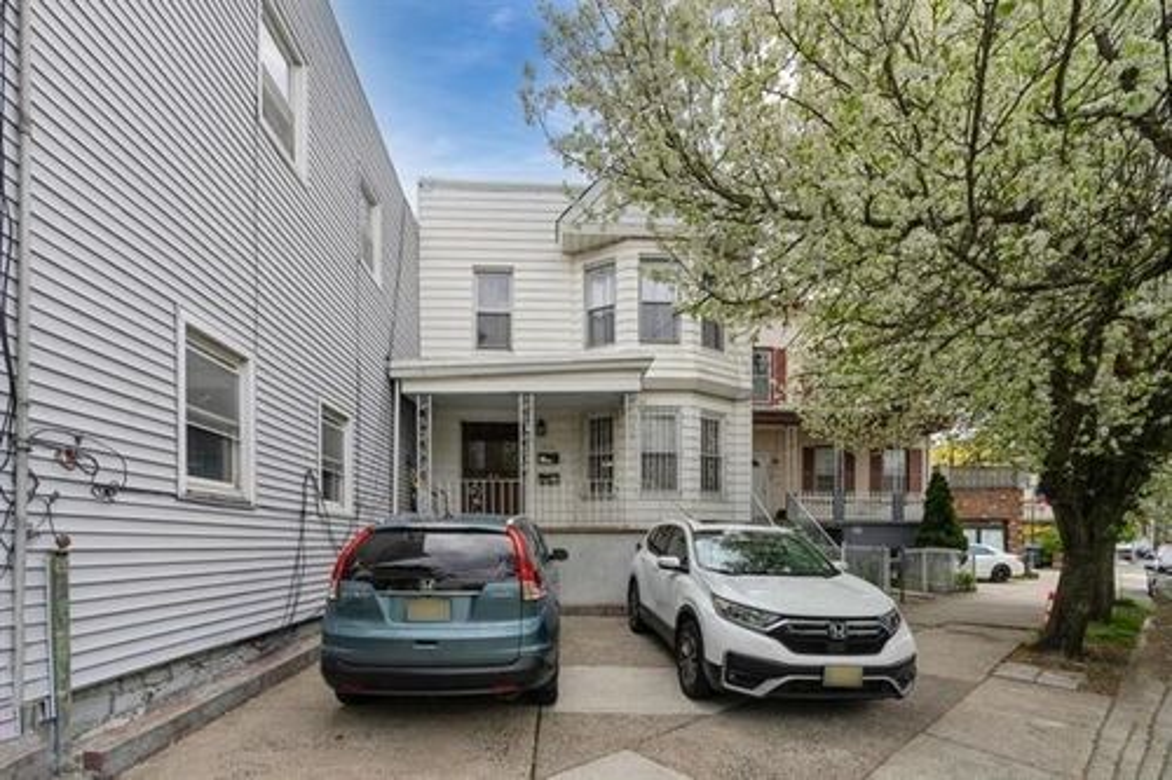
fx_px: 521
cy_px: 390
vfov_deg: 73.7
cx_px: 586
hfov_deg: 96.8
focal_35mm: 16
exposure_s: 1/90
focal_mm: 16
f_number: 11
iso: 100
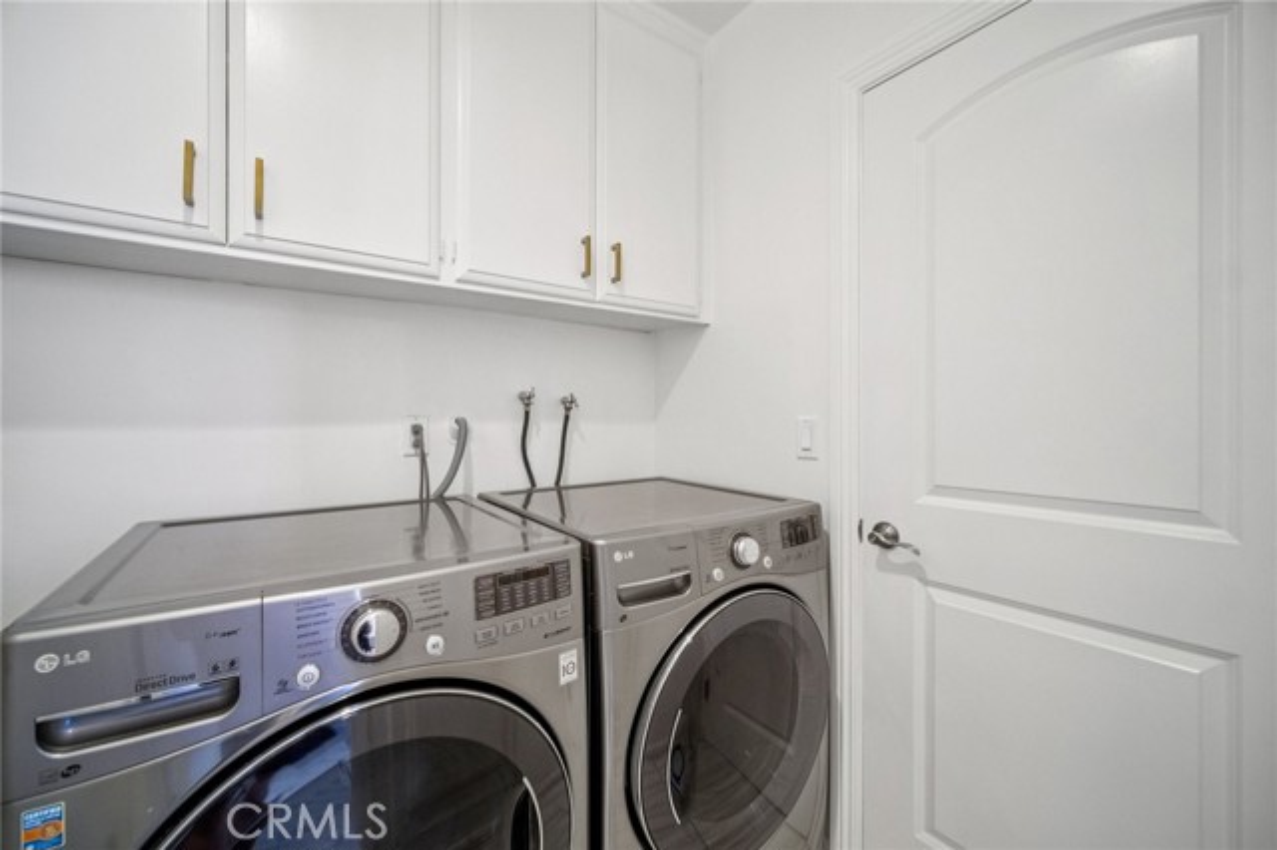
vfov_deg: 81.1
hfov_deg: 104.3
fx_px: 496
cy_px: 425
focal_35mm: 14
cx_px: 638
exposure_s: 1/6
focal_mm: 9
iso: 160
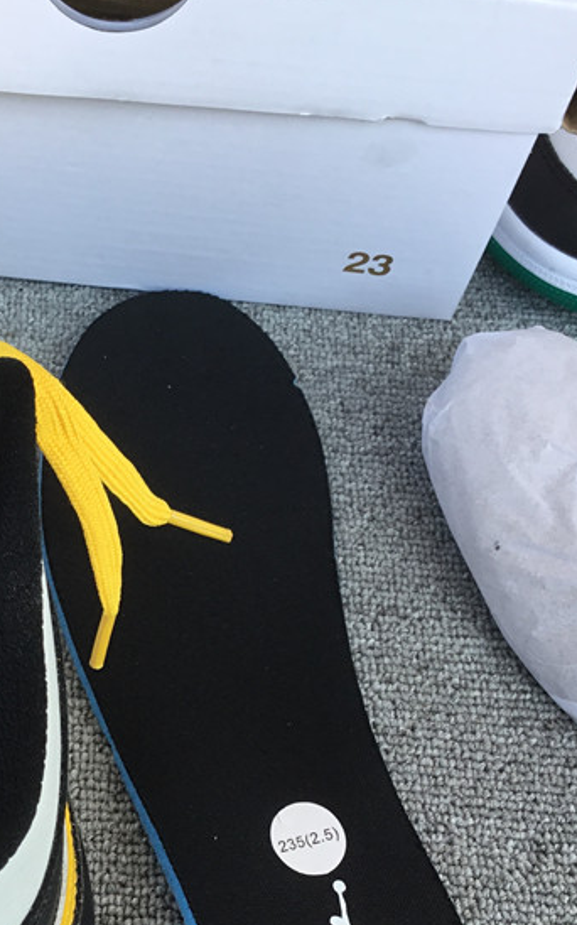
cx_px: 88
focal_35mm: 54
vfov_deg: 37.5
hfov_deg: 23.5
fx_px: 1360
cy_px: 534
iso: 25
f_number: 2.4
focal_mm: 3.3
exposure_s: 1/124
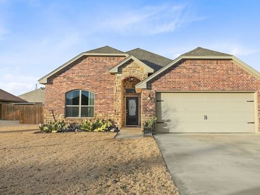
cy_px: 98
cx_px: 142
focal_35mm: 27
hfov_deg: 65.2
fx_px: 203
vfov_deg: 51.3
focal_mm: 24
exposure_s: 1/160
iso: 400
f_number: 8
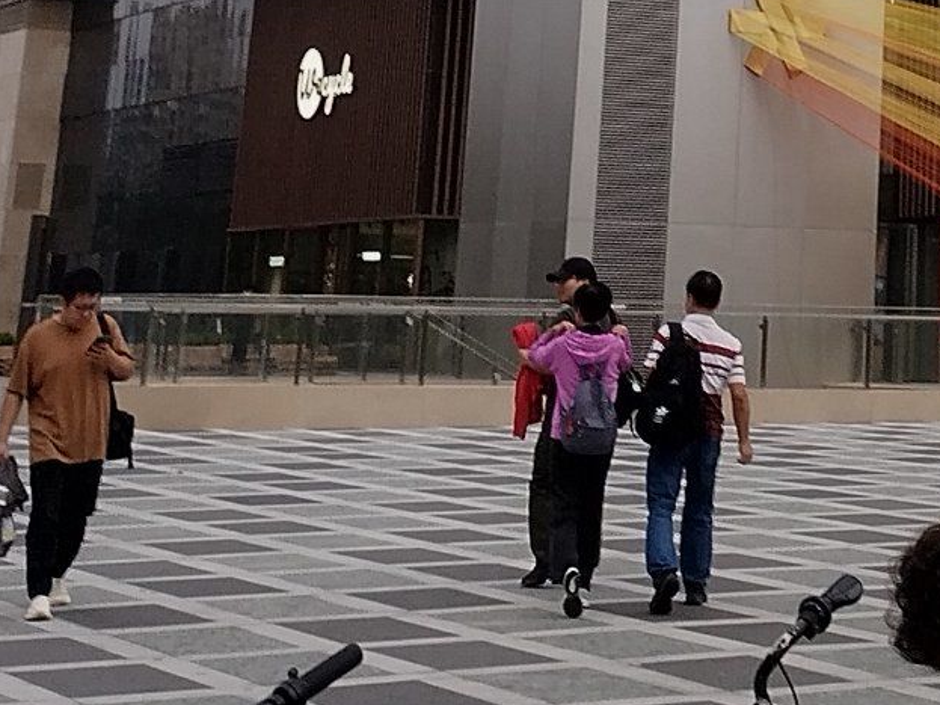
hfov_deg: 16.6
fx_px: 3095
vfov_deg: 11.9
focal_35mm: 114
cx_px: 1114
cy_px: -595
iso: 179
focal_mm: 6.24
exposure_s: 1/100
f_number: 1.8
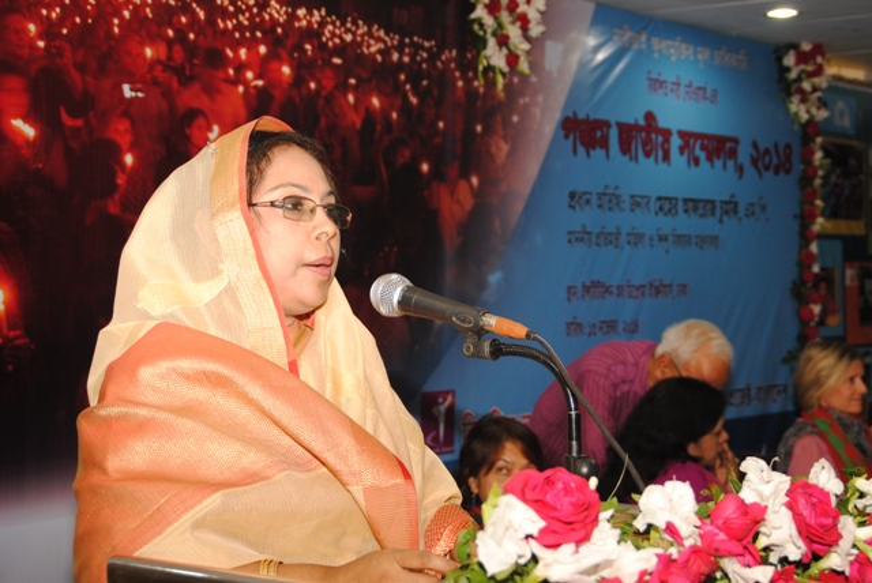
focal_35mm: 63
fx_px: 1527
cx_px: 436
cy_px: 292
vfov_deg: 21.6
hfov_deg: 31.9
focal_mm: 42
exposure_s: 1/60
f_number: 5
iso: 400
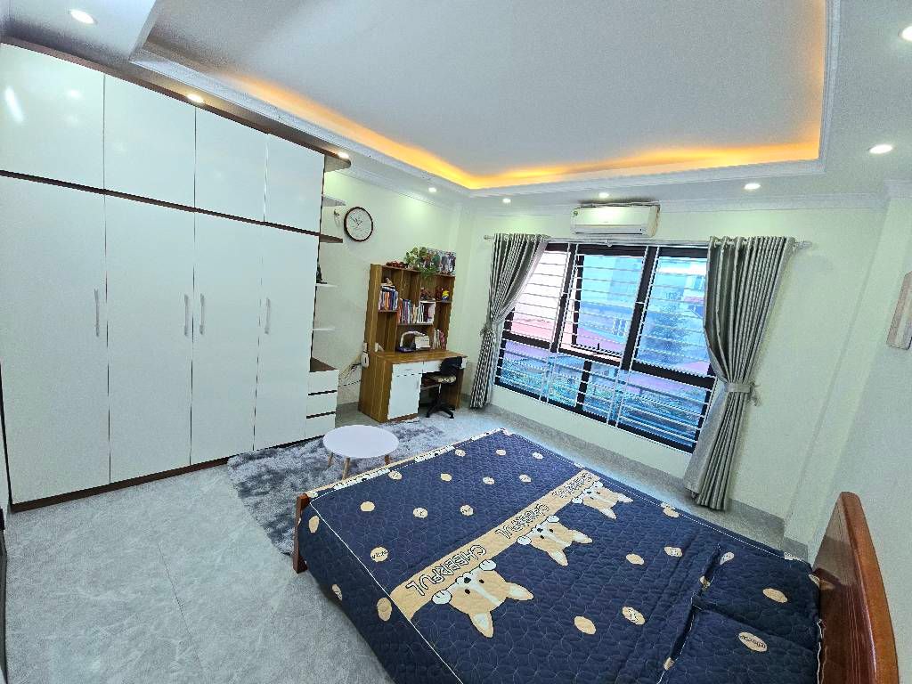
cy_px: 342
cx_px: 456
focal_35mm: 13
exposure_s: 1/50
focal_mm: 2.2
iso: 64
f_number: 2.2
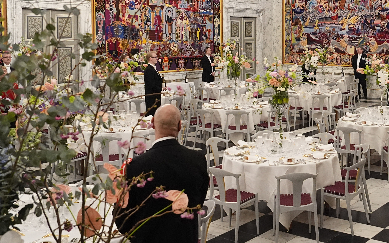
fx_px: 498
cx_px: 307
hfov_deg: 41.0
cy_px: 55
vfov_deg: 27.0
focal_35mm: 47
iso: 4000
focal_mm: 24
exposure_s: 1/160
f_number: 4
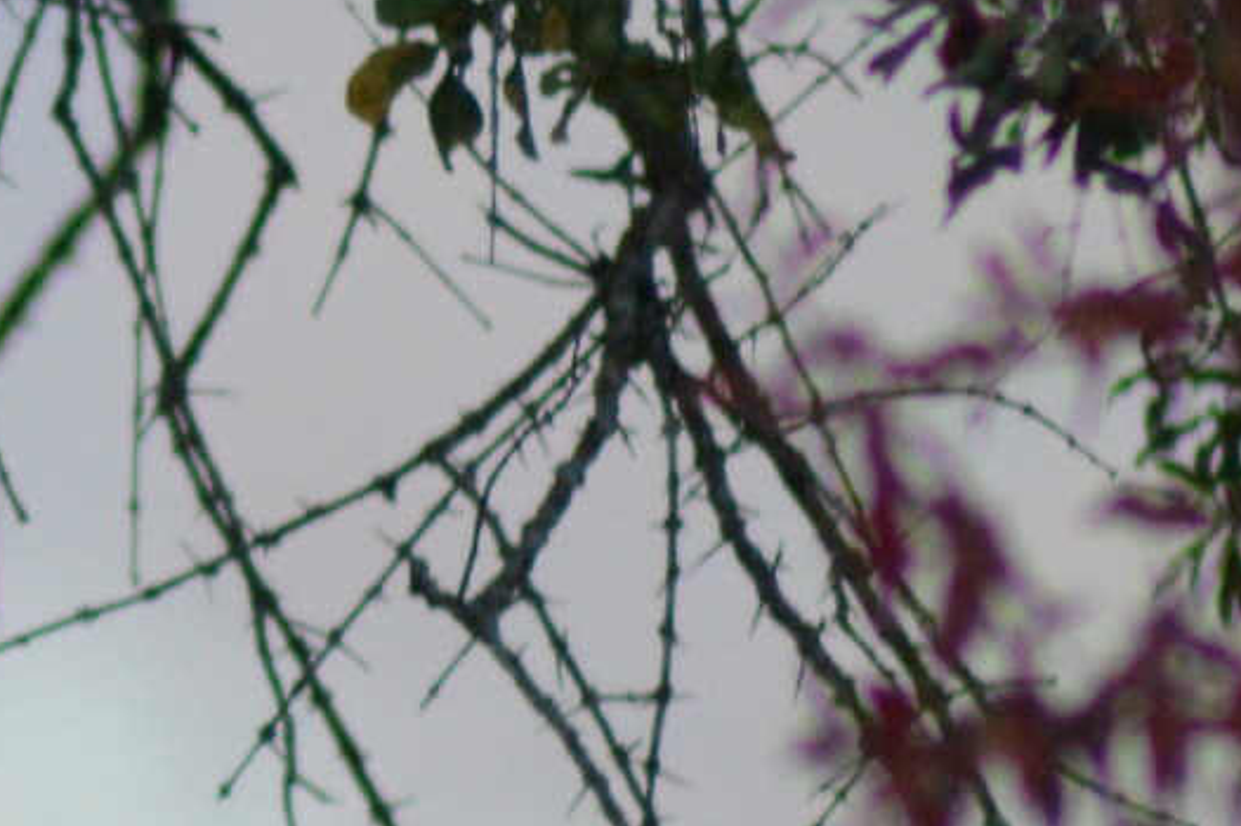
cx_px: -656
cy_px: 523
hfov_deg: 1.0
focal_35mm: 2053
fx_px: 70725
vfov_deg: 0.7
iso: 1400
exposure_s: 1/500
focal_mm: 300
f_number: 5.6
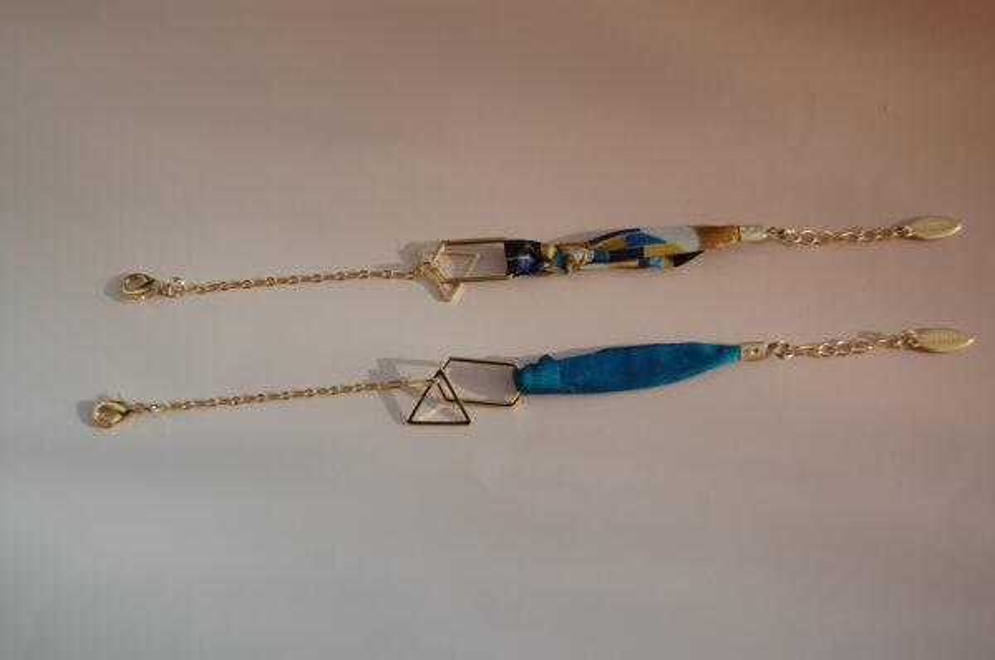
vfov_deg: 29.8
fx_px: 1242
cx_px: 498
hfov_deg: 43.7
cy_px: 330
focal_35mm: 45
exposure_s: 1/1250
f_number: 4.2
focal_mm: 30
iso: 200
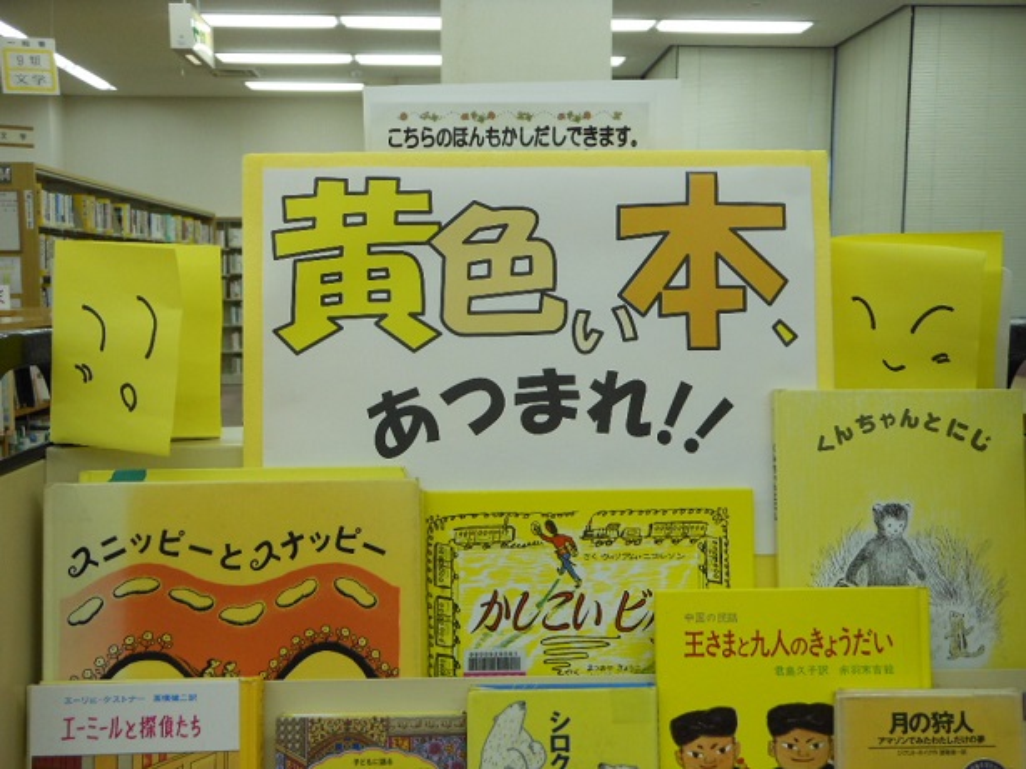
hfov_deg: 43.9
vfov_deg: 33.6
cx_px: 513
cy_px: 384
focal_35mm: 43
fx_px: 1274
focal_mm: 7.7
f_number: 3.8
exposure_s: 1/30
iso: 200
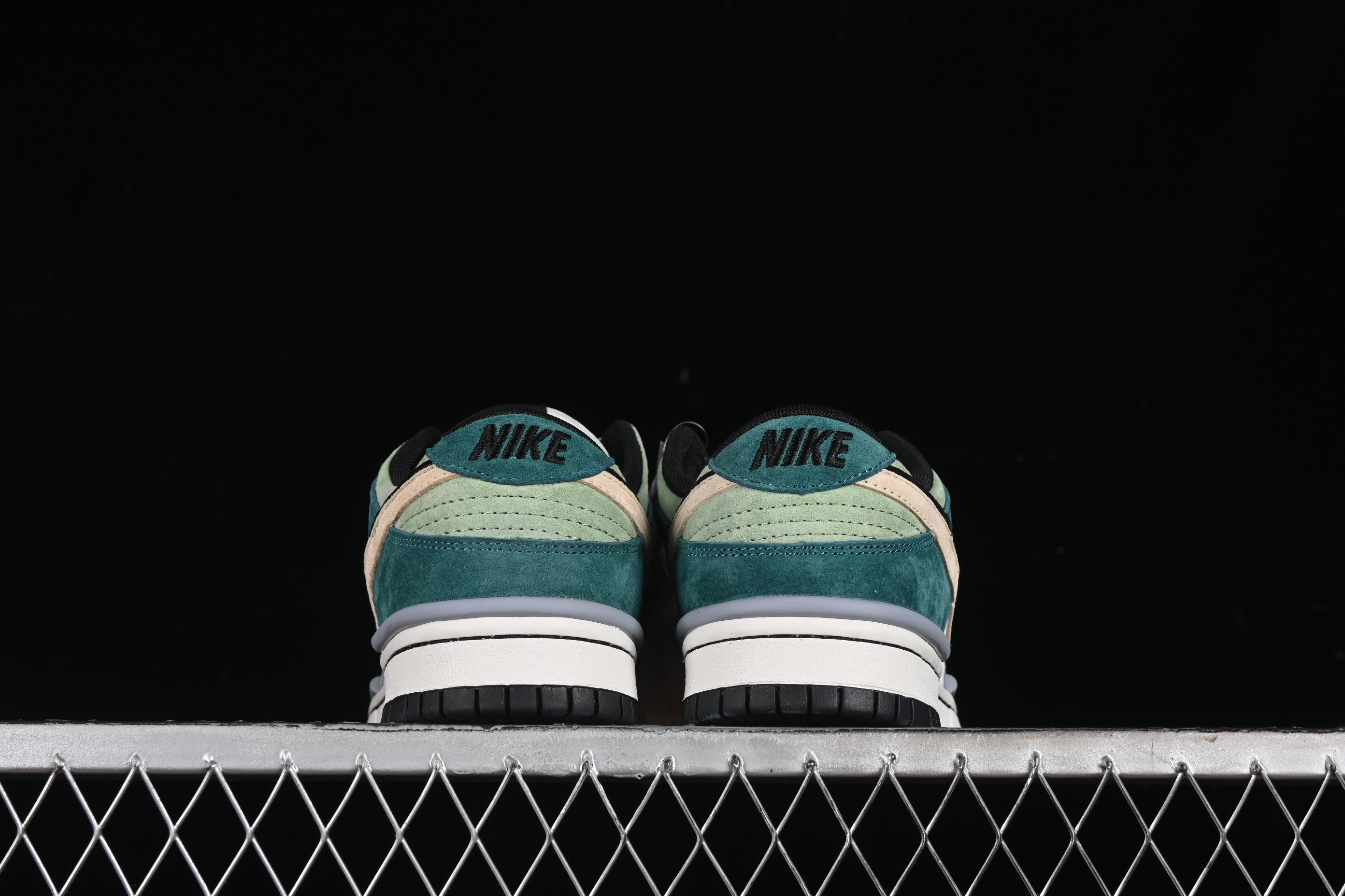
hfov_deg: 27.0
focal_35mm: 75
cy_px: 448
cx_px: 672
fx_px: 2802
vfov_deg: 18.2
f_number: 8
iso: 160
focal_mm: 50
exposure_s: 1/80
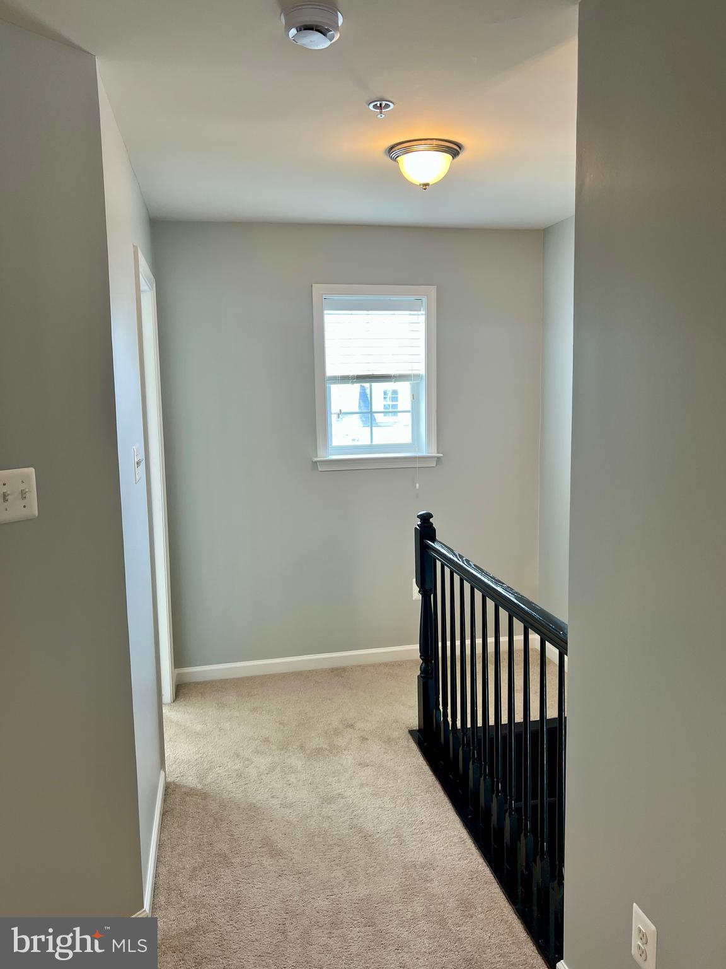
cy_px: 484
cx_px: 363
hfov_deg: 53.1
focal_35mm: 26
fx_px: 727
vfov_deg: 67.3
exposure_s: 1/120
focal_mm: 5.7
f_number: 1.5
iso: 100
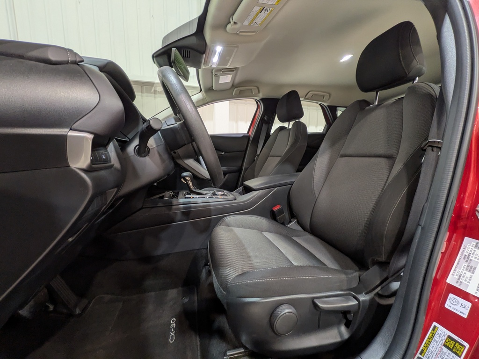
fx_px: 194
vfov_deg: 85.7
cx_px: 240
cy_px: 180
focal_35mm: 14
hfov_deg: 102.1
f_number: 2.2
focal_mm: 1.83
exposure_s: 1/40
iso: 105
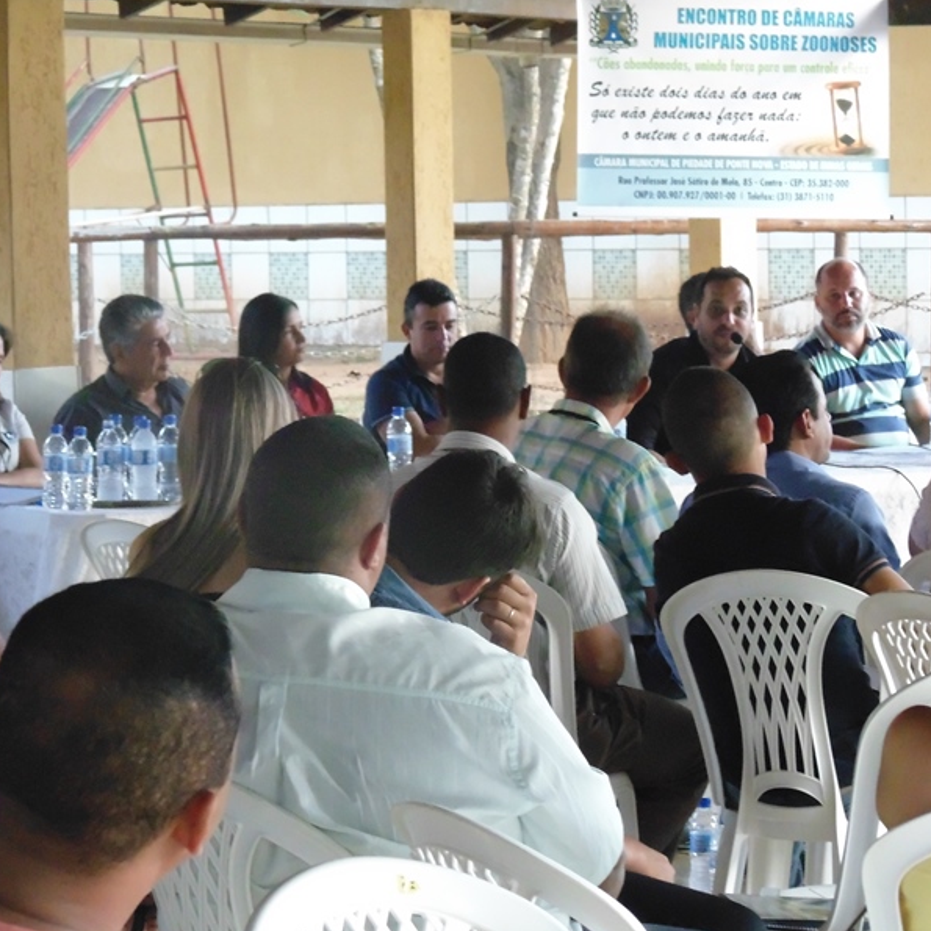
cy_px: 466
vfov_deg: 13.8
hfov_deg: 13.8
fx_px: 3834
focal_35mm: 126
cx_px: 358
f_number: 4.5
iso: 800
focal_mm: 19
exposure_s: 1/25
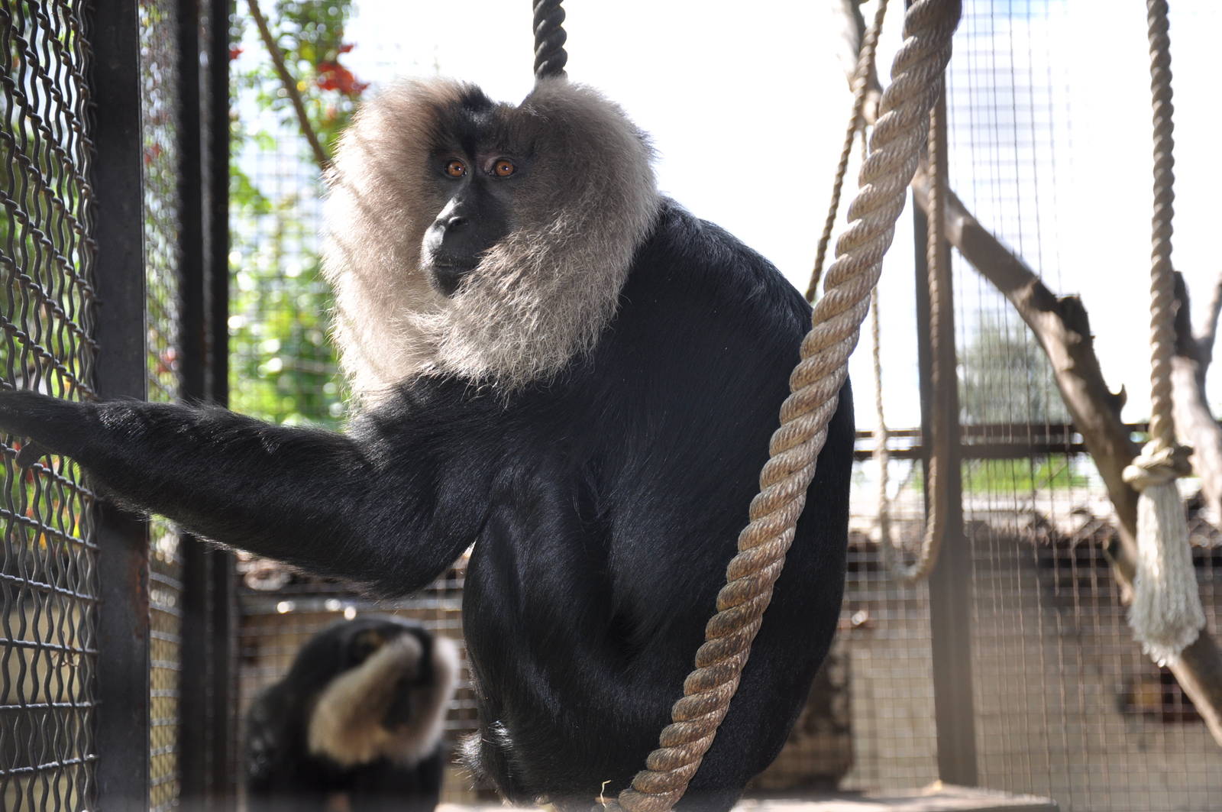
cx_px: 611
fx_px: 2034
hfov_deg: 33.4
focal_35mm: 60
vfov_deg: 22.6
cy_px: 406
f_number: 4.5
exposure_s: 1/200
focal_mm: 40
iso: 250
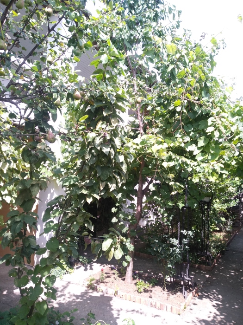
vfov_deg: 67.3
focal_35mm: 26
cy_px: 162
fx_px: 243
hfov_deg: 53.1
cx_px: 122
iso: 125
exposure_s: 1/289
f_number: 2.2
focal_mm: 3.82
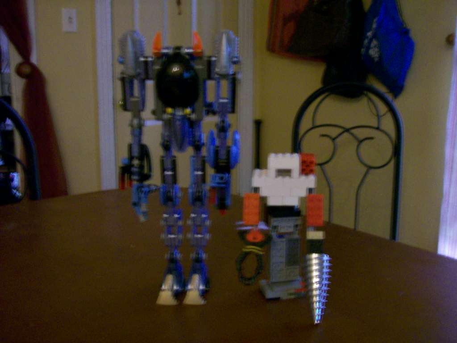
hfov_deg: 51.4
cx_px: 228
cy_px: 172
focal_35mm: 36
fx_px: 475
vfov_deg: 39.7
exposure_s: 1/5.66
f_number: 2.7
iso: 160
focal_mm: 6
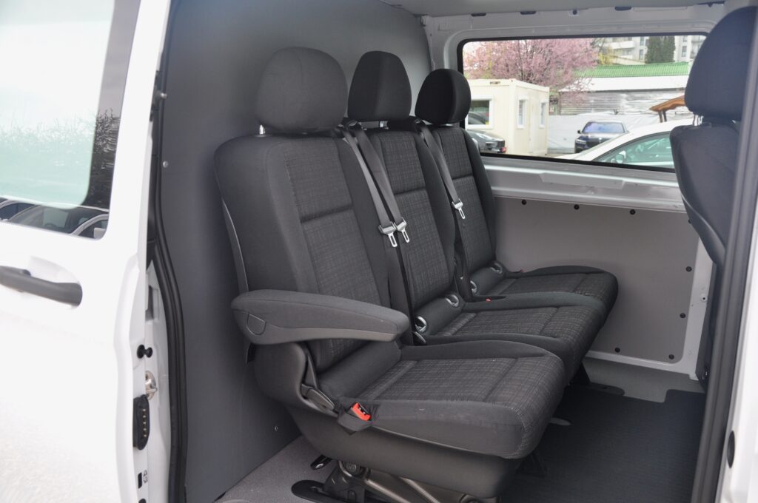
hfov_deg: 59.6
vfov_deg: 41.6
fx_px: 662
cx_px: 379
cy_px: 252
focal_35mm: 32
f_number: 5.6
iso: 400
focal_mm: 21
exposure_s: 1/125
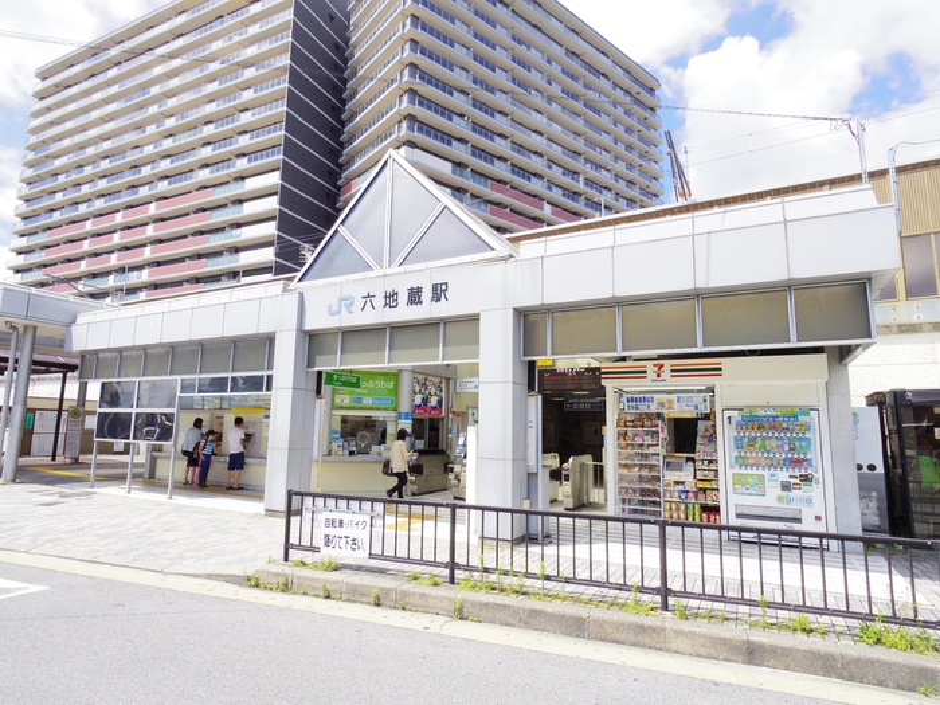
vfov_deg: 68.7
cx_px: 470
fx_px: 516
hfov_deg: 84.7
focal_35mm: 19
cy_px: 352
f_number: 4.5
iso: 200
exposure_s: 1/500
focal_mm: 4.2
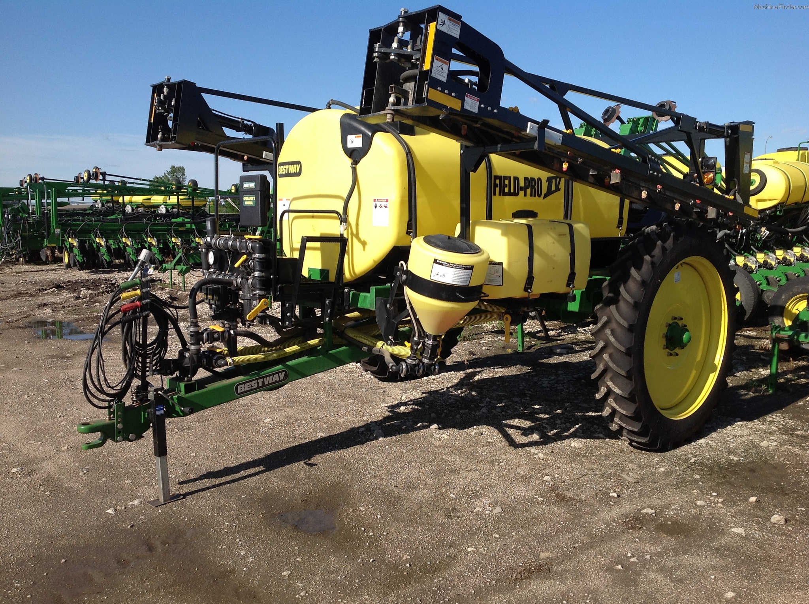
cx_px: 404
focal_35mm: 35
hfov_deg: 52.7
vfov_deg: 40.6
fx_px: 817
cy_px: 302
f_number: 2.4
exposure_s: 1/1513
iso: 80
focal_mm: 4.28
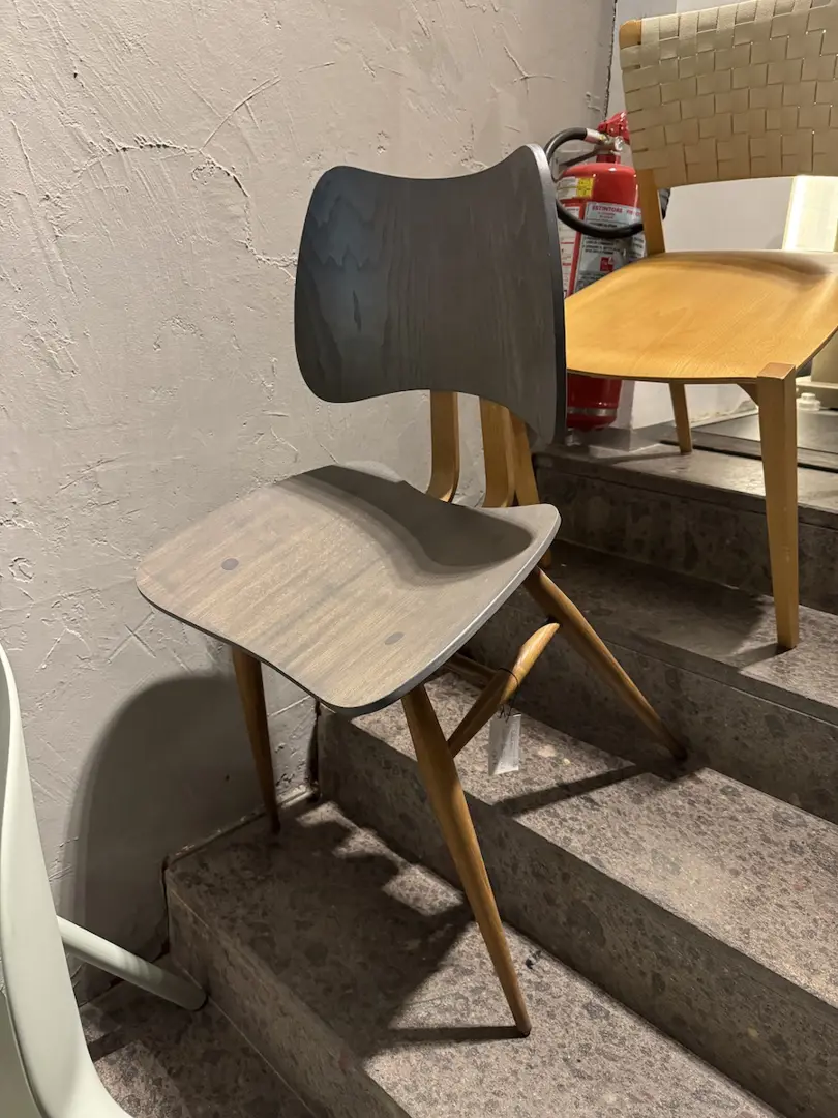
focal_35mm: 24
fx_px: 775
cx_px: 419
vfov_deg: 71.6
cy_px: 559
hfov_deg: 56.8
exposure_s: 1/33
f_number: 1.78
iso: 800
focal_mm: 6.76
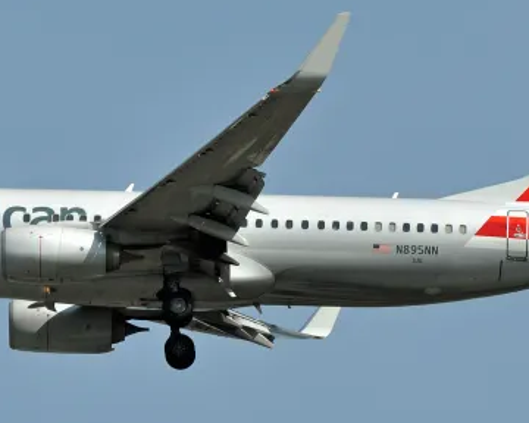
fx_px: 10756
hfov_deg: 2.8
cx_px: 158
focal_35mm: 687
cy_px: 189
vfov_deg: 2.3
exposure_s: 1/2000
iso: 250
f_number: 5.6
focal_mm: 220
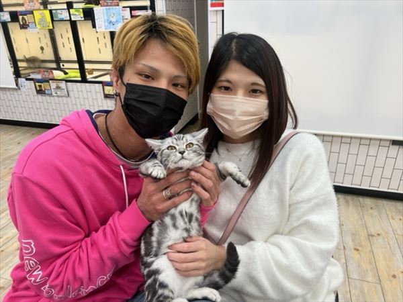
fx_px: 303
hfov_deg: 67.3
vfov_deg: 53.1
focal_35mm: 26
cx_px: 202
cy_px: 151
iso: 80
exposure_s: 1/120
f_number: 1.5
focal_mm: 5.7
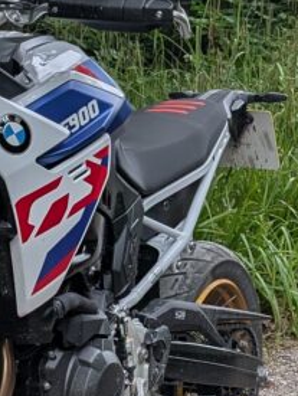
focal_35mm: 125
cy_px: 223
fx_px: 1431
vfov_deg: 15.7
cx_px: 200
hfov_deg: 11.9
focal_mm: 6.9
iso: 24
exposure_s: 1/377
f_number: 1.68
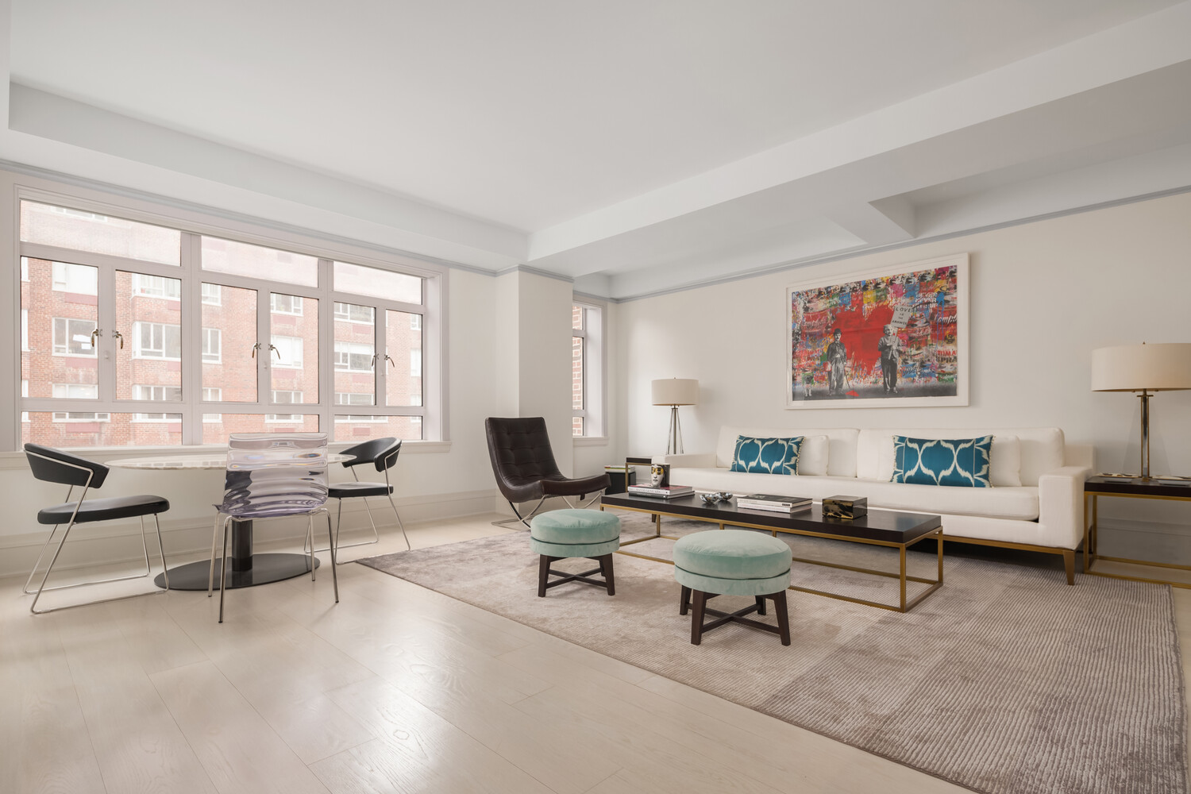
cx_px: 596
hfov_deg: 93.3
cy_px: 397
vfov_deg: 70.4
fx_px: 562
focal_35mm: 17
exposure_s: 1/20
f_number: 7.1
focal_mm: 17
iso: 500
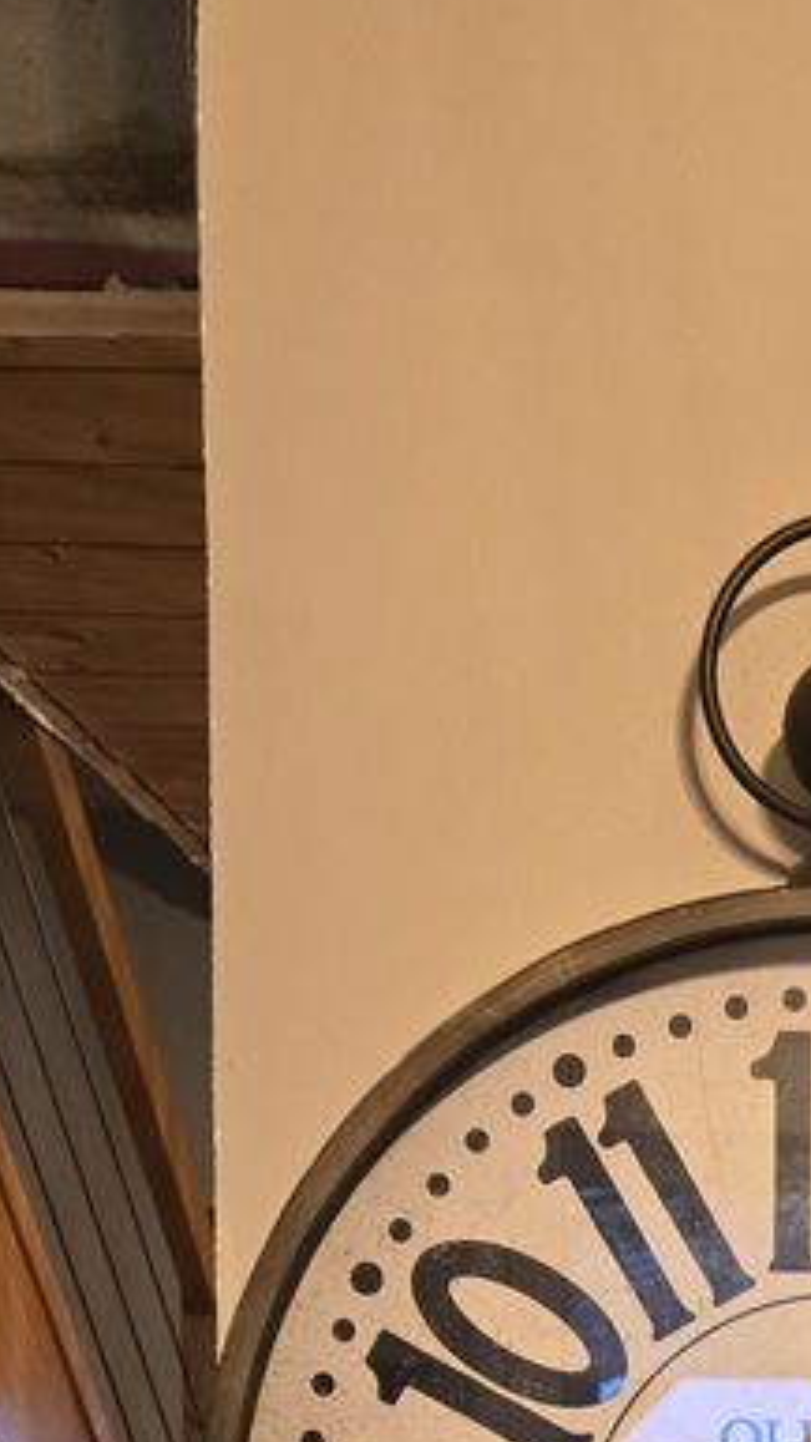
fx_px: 2486
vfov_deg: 27.7
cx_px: 822
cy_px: 1808
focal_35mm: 65
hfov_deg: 18.0
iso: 640
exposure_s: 1/100
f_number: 1.8
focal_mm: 5.4
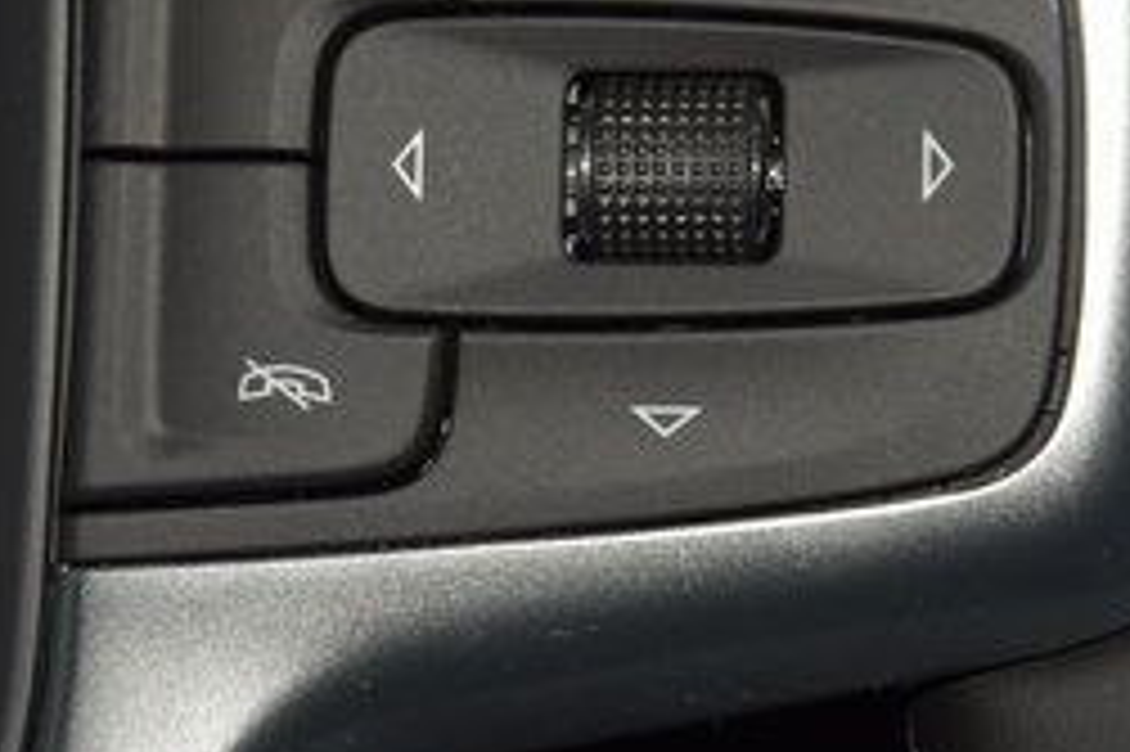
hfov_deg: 7.7
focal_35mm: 268
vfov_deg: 5.1
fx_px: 8406
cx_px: 527
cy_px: 191
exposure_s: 1/125
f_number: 8
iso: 100
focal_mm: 70
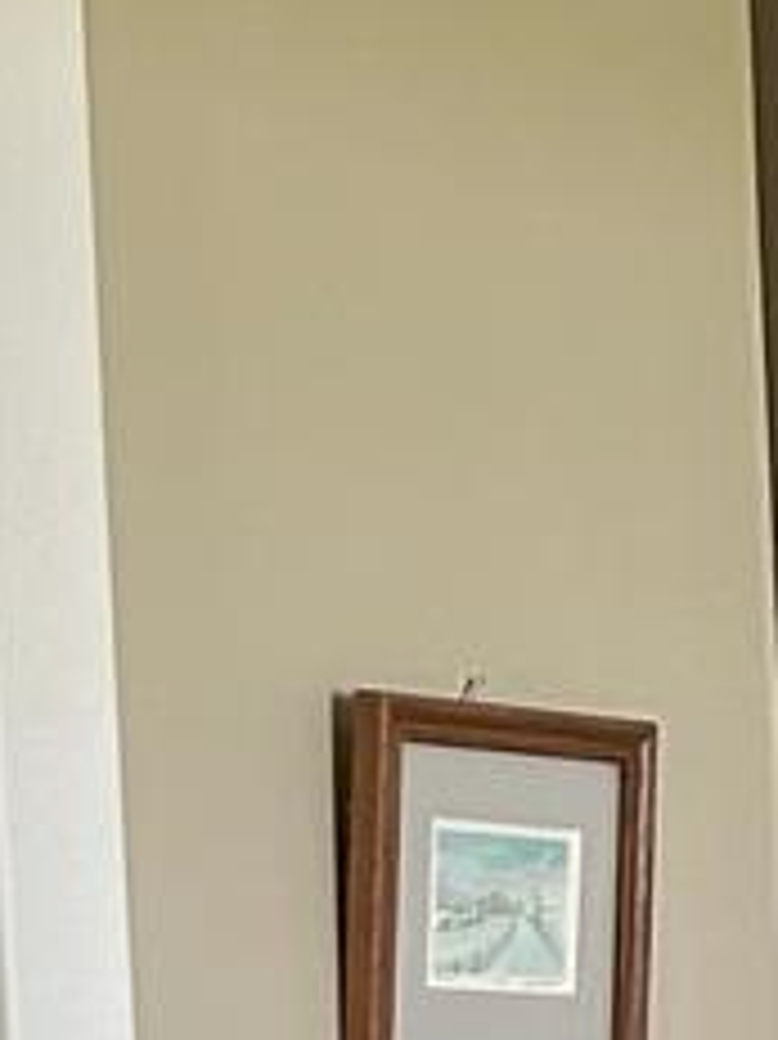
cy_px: 1472
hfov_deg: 8.0
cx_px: 1785
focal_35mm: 173
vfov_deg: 11.1
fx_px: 5189
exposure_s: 1/60
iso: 250
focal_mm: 5.7
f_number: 1.5
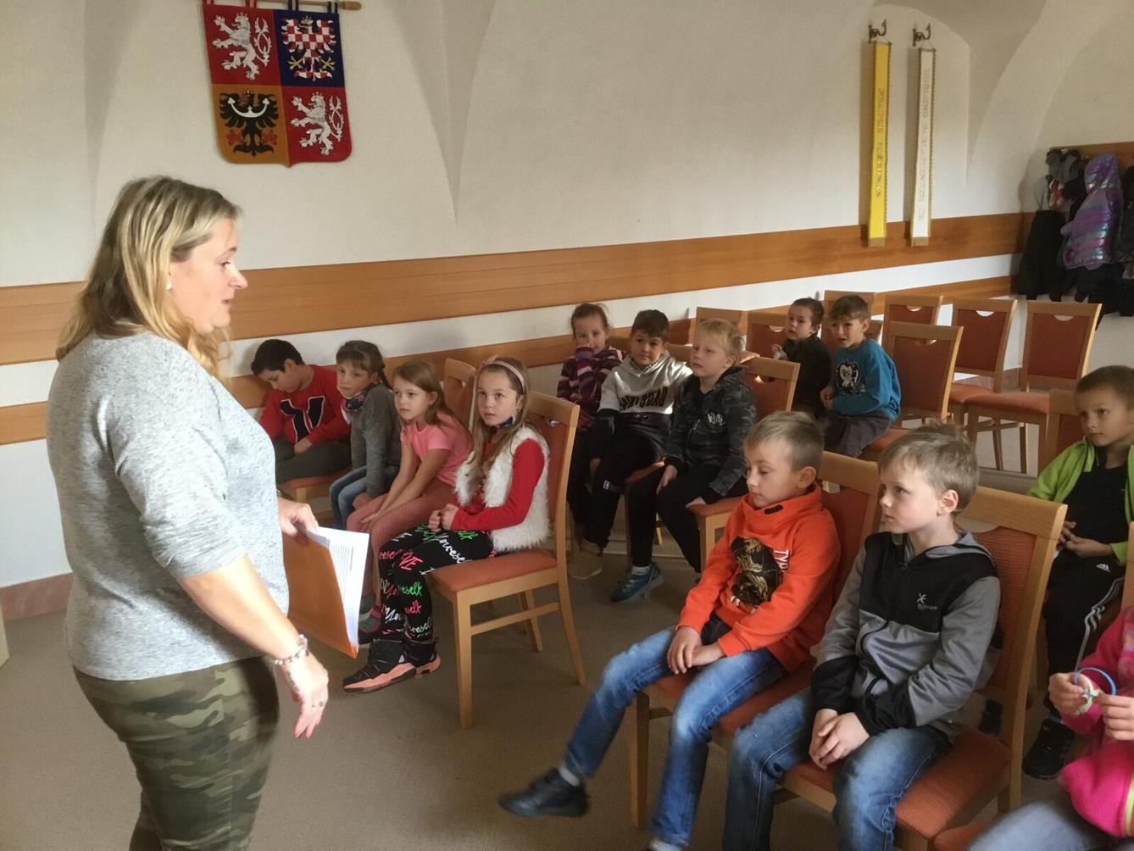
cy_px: 426
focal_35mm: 31
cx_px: 567
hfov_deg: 58.3
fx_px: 1016
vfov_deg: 45.5
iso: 160
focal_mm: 3.3
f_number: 2.4
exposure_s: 1/33
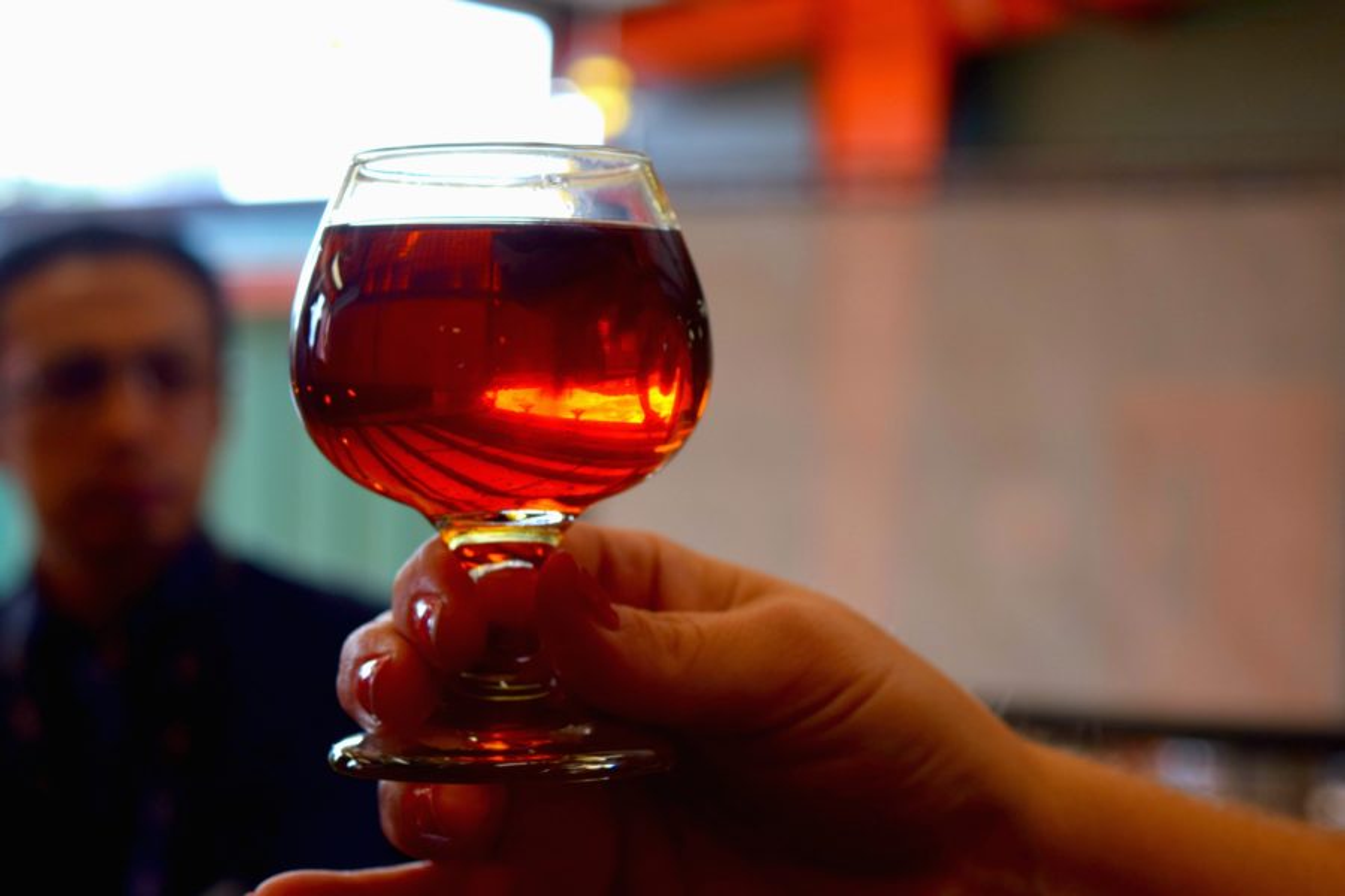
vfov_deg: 17.5
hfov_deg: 26.0
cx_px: 672
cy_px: 448
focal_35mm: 78
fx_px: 2914
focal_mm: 52
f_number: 5.6
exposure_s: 1/125
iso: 400
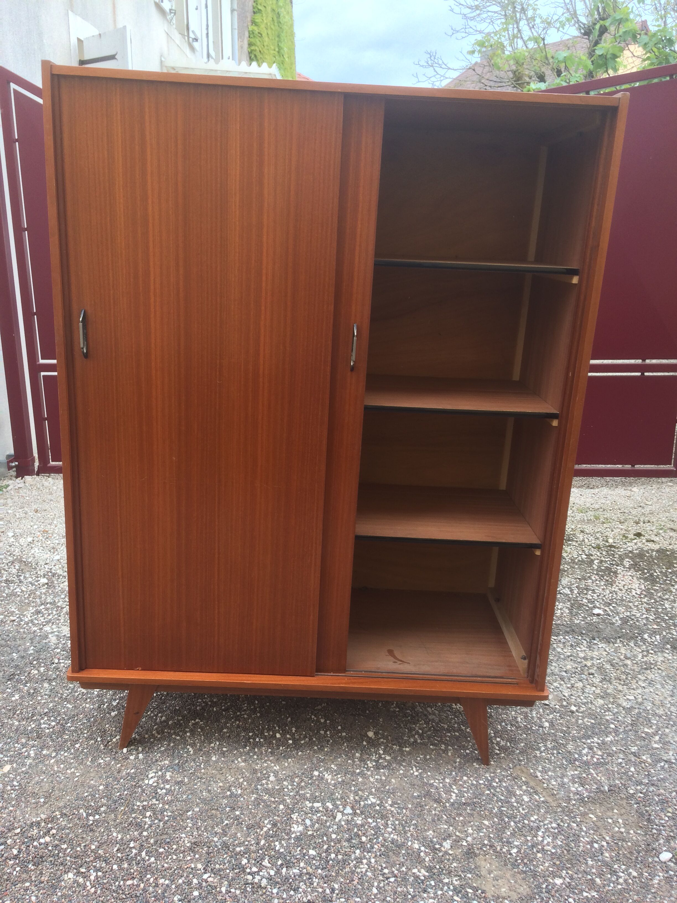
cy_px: 452
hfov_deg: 48.2
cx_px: 338
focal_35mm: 29
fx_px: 756
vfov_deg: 61.7
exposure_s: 1/100
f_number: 2.2
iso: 40
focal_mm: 4.15
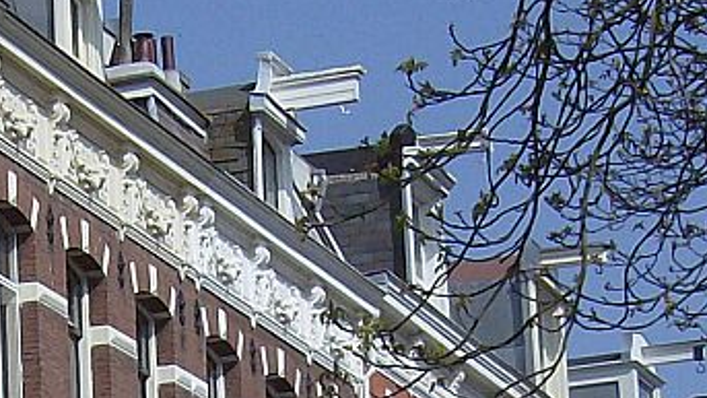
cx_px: -16
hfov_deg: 9.4
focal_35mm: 227
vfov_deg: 5.3
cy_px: 642
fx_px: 4256
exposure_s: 1/710
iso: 100
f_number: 6.2
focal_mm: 11.6
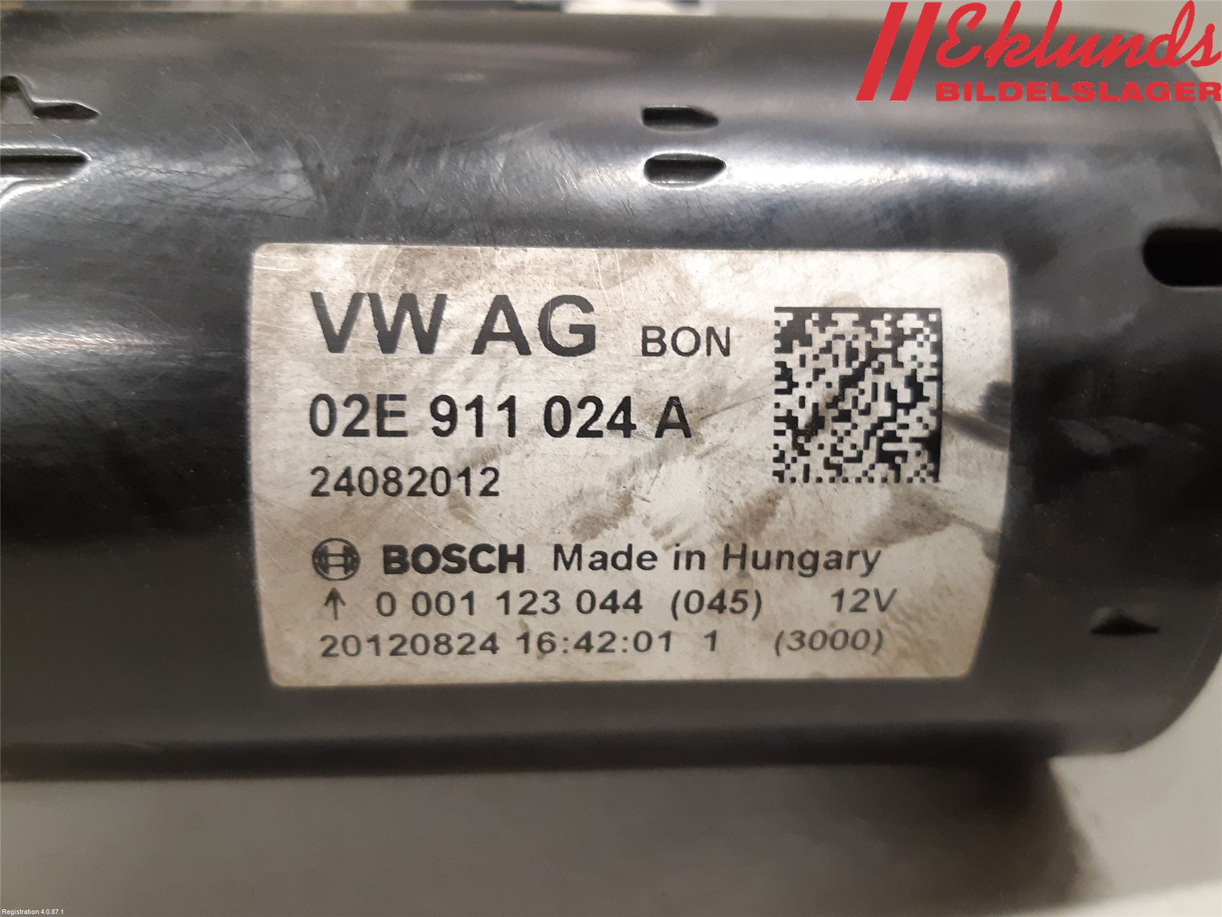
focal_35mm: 26
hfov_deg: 67.3
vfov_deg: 53.1
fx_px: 918
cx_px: 611
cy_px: 458
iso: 200
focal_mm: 3.93
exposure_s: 1/33
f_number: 1.7
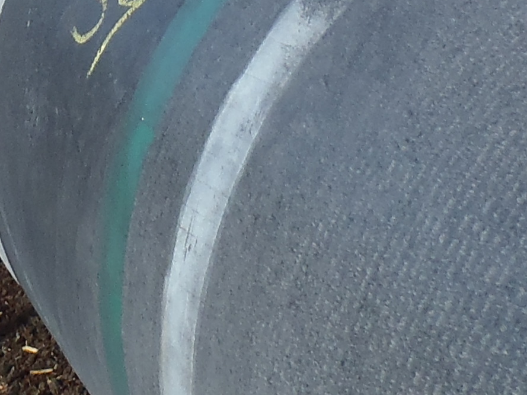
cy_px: -416
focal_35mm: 135
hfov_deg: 14.6
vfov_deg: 10.1
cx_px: 251
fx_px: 2056
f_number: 11
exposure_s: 1/80
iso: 80
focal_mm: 5
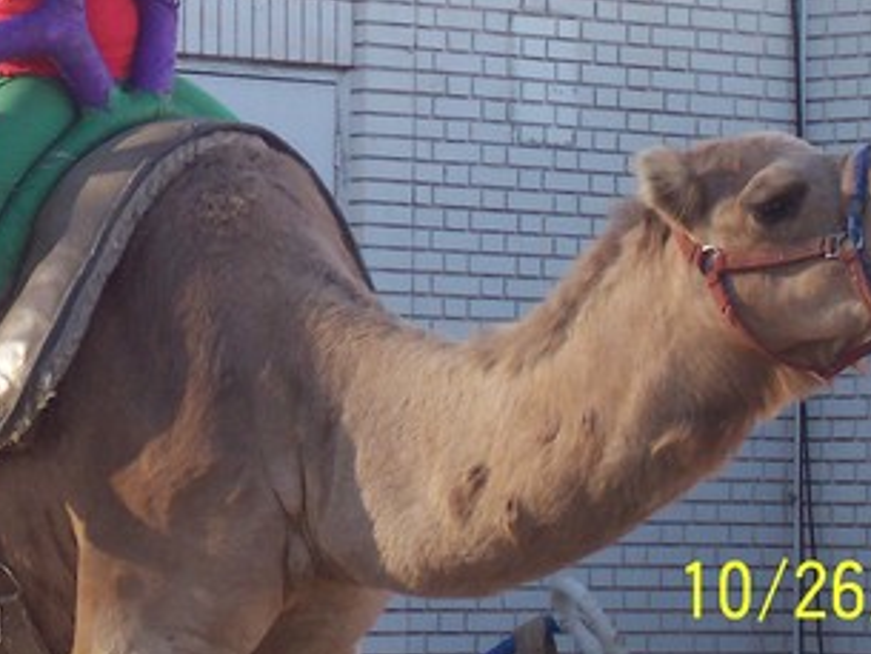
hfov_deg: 8.5
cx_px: 240
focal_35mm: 233
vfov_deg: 6.4
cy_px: 77
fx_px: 5865
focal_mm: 16.8
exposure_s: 1/250
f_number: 4.8
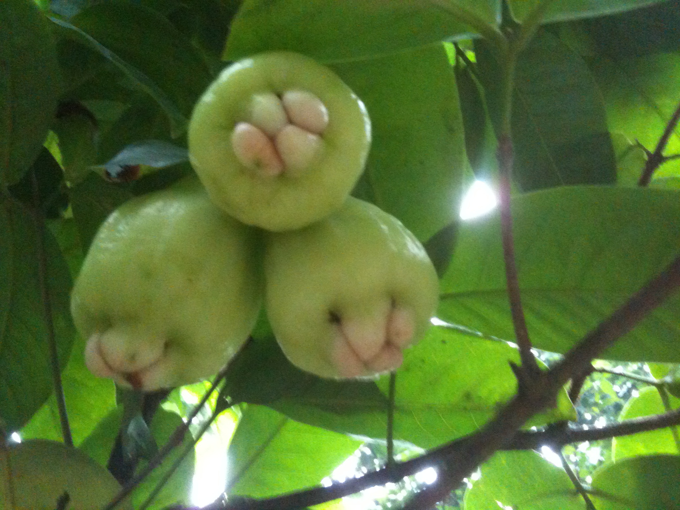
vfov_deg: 40.7
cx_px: 340
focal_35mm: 35
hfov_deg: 52.6
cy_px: 255
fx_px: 688
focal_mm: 3.85
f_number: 2.8
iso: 640
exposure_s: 1/12
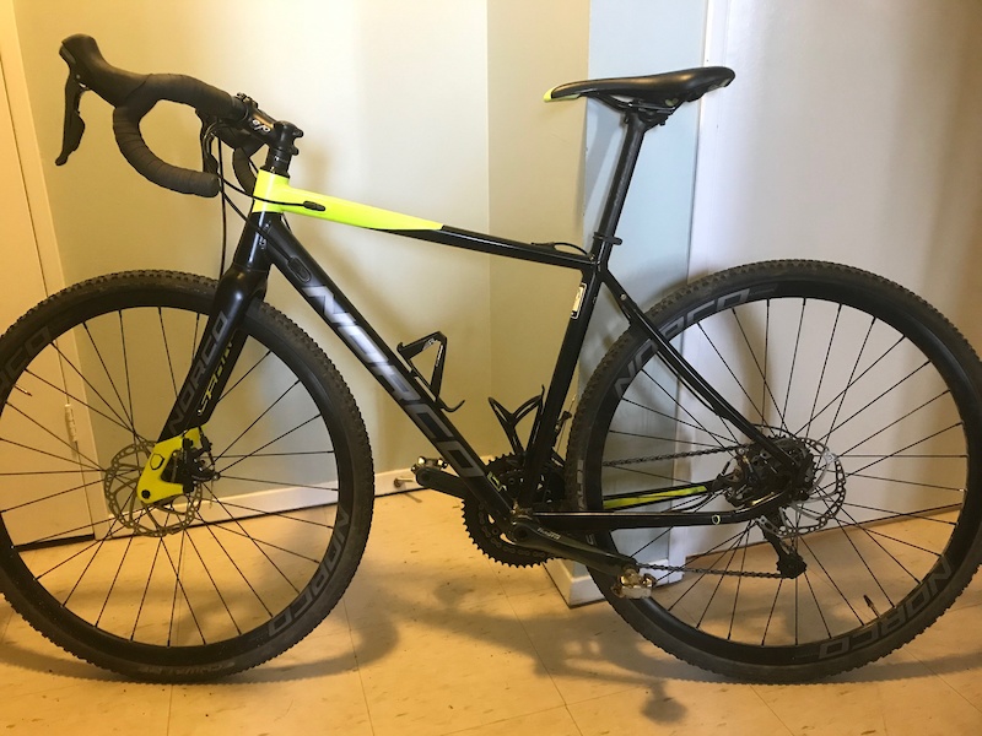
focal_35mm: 28
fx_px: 794
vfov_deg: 49.7
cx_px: 491
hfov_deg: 63.4
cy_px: 368
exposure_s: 1/15
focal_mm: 3.99
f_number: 1.8
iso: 100
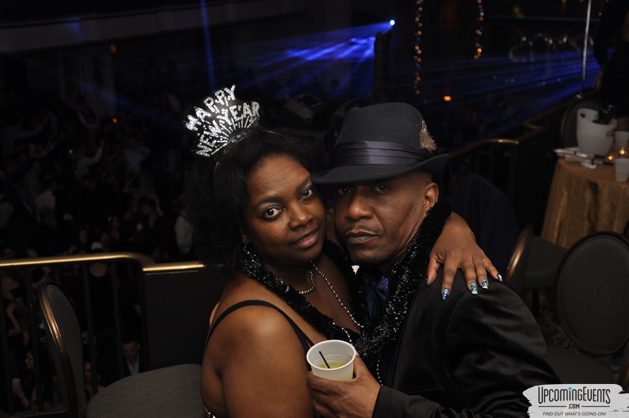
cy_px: 209
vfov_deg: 23.7
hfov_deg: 35.1
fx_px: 995
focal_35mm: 57
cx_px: 314
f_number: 5
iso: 400
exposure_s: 1/60
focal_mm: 38
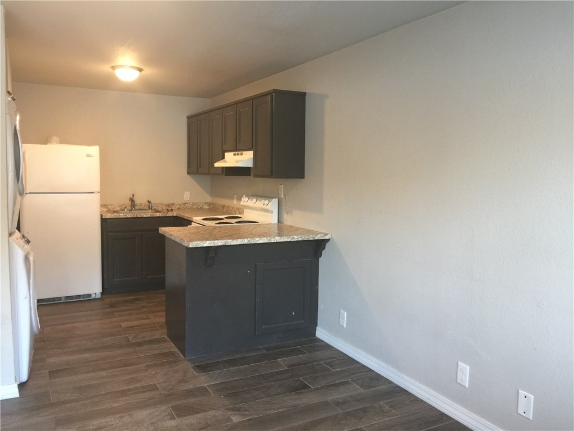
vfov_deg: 48.2
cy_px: 216
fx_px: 481
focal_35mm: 29
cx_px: 287
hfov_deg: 61.7
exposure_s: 1/15
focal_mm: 4.15
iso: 64
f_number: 2.2
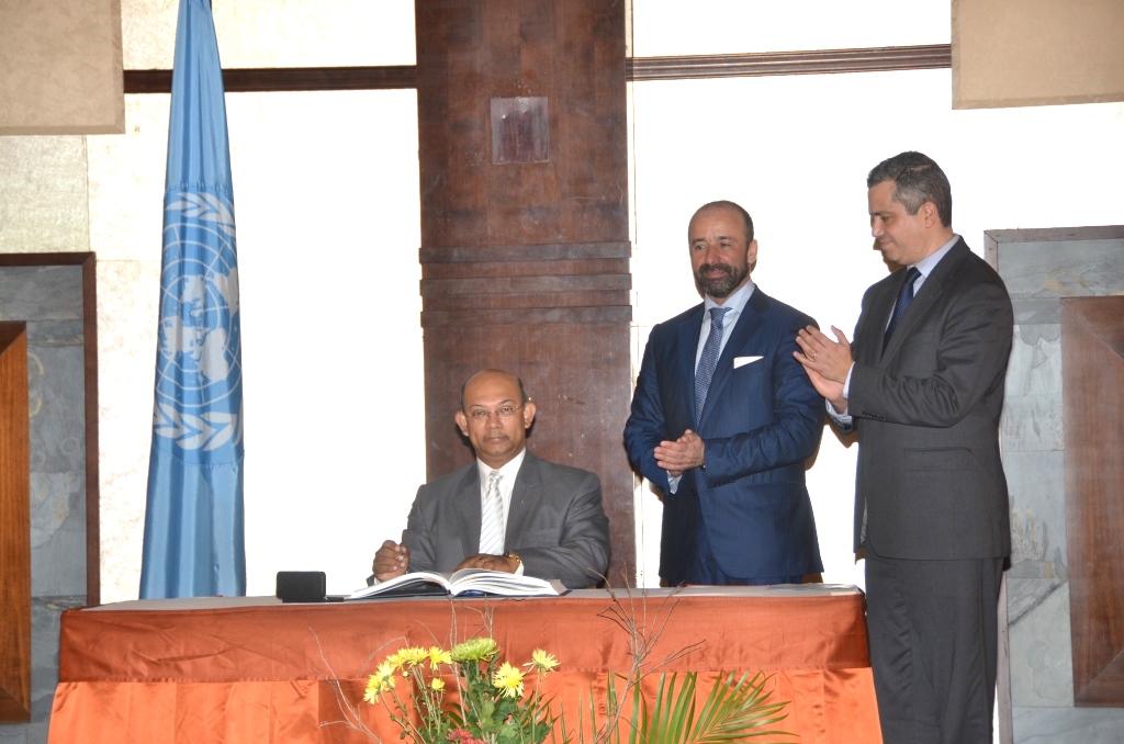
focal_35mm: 105
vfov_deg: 13.0
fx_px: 3271
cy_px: 372
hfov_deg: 19.5
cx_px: 562
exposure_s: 1/60
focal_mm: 70
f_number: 5.6
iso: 400
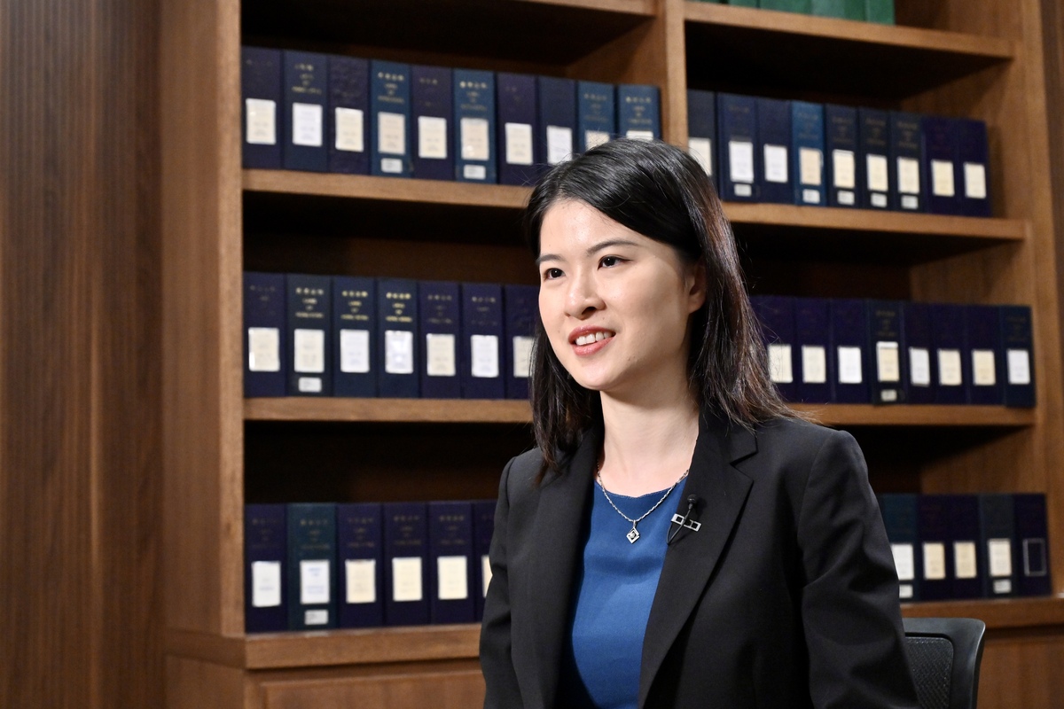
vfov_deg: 26.0
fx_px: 1537
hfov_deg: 38.2
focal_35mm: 52
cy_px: 354
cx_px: 532
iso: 2500
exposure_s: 1/160
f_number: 6.3
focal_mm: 52
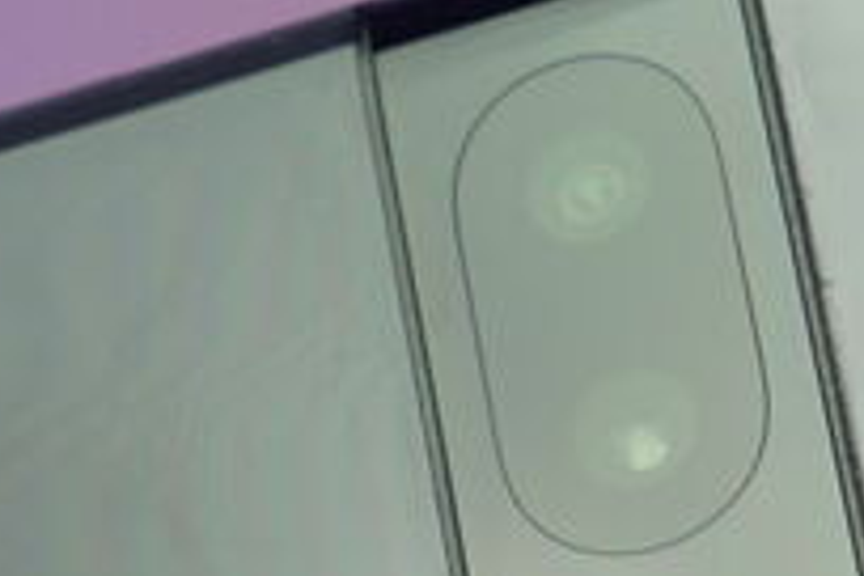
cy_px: 707
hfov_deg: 8.7
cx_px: 544
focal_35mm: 236
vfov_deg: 5.8
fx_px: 5664
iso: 640
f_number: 7.1
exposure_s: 1/160
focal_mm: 50
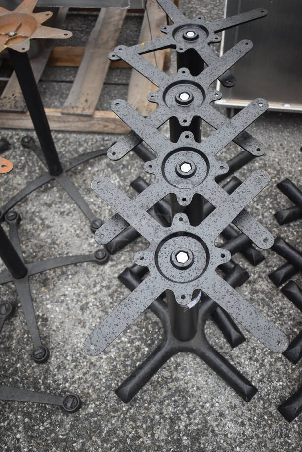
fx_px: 452
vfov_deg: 53.1
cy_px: 226
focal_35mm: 36
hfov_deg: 36.9
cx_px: 151
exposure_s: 1/250
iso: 640
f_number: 4
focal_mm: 24
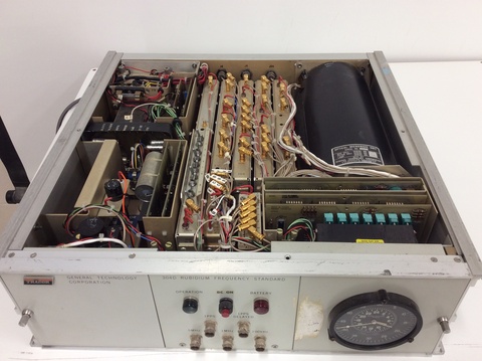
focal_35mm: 32
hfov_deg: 56.9
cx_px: 241
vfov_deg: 44.1
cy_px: 180
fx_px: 445
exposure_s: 1/40
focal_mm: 3.3
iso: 40
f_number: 2.4
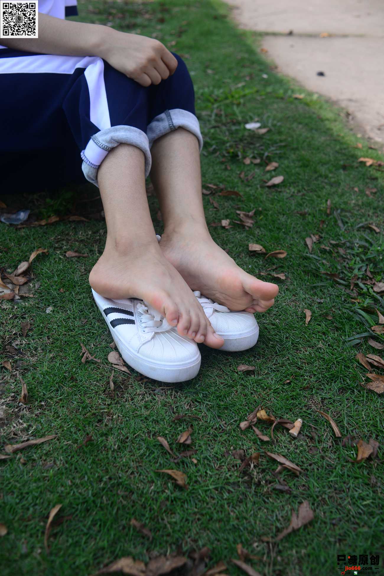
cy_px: 288
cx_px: 192
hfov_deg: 37.9
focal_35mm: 35
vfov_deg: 54.4
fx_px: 559
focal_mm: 35
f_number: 5.6
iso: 100
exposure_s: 1/400
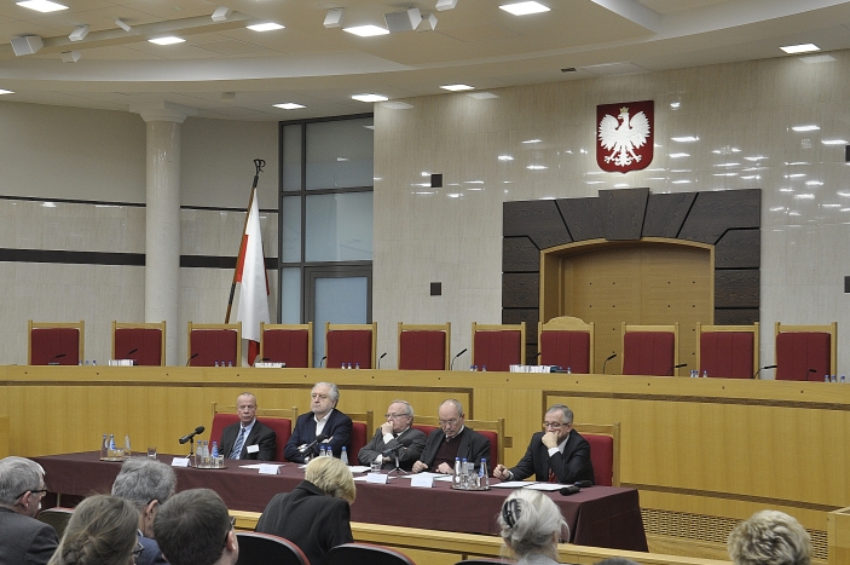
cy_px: 314
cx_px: 433
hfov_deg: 34.5
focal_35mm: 58
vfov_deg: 23.3
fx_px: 1368
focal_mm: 34
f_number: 6.7
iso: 400
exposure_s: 1/20
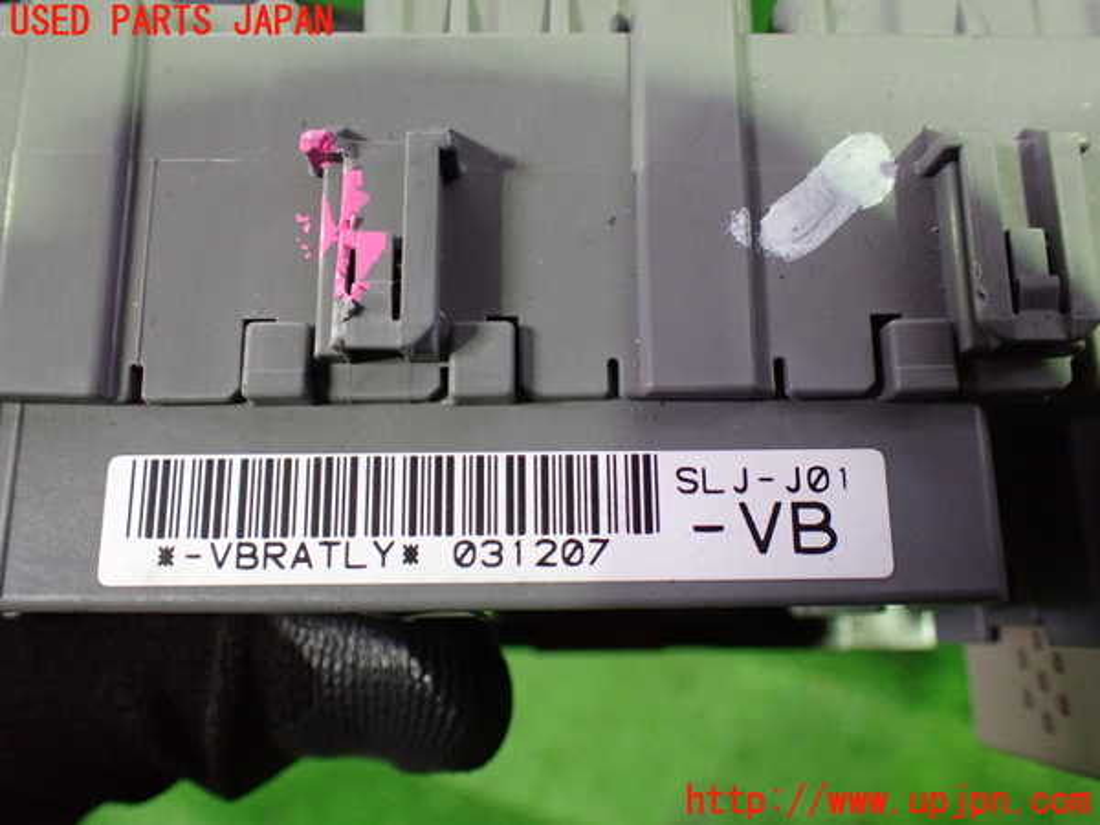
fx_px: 953
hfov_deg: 60.0
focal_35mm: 30
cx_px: 550
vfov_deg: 46.8
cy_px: 412
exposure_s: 1/60
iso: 800
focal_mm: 5.4
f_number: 2.3
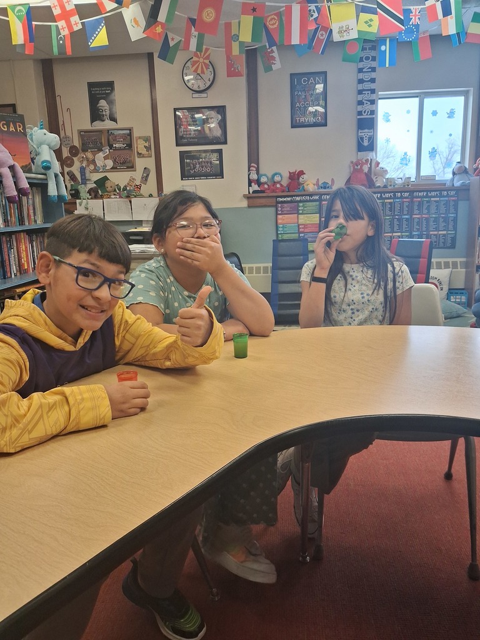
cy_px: 320
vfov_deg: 65.3
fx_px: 499
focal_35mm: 27
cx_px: 240
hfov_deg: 51.4
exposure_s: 1/100
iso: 250
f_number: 1.8
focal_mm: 4
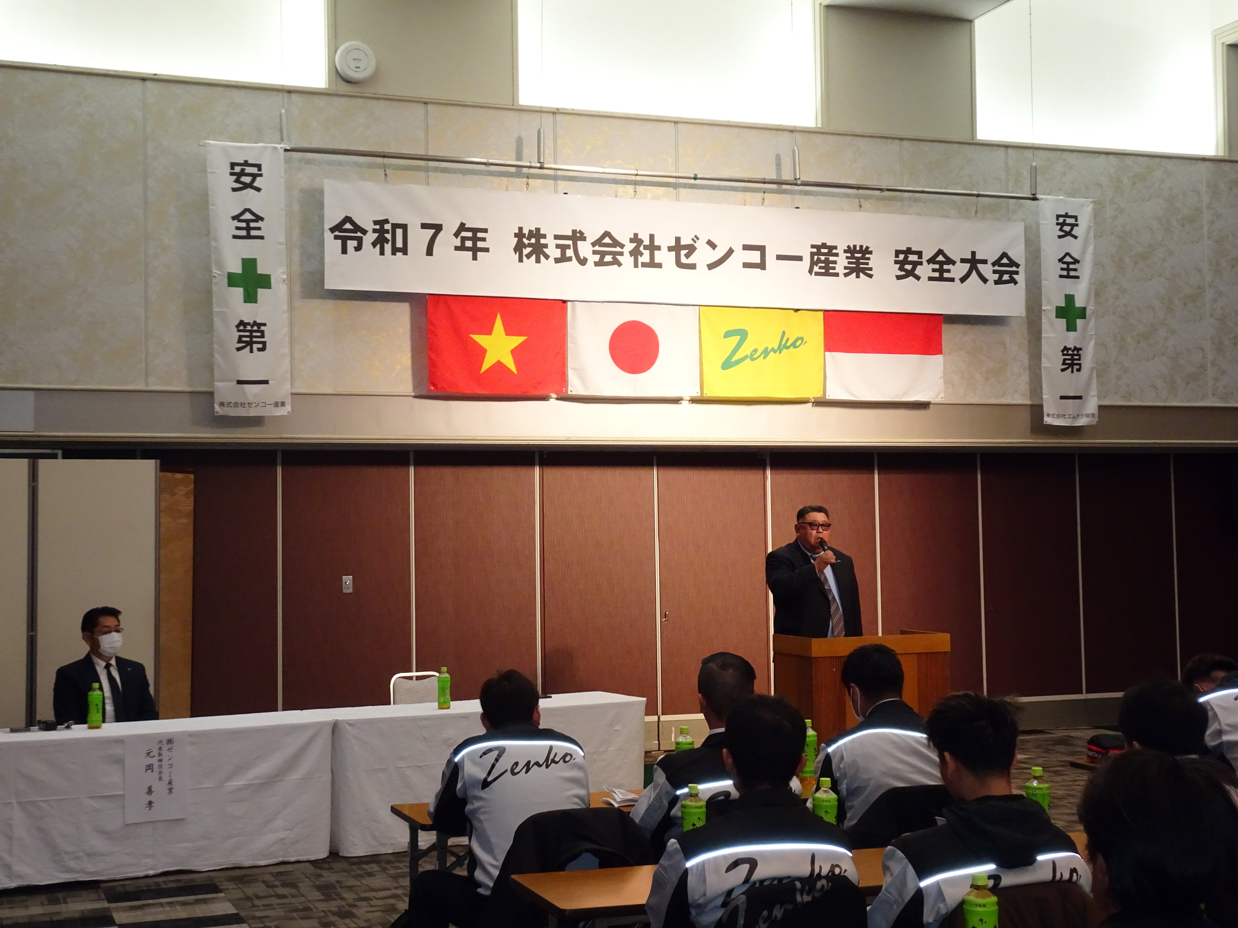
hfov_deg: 42.9
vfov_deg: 32.9
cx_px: 619
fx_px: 1574
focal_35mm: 44
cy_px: 464
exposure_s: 1/50
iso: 400
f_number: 4.5
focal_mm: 7.58
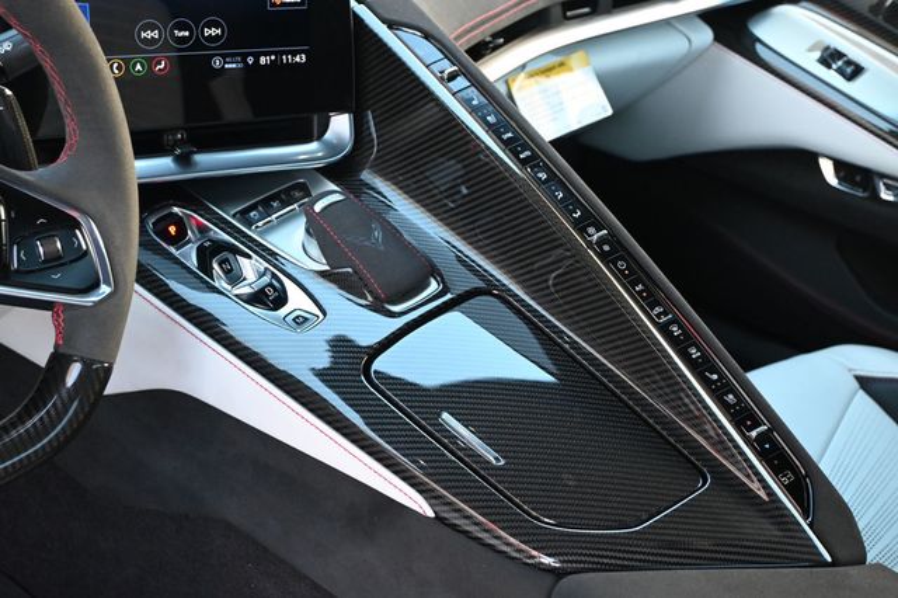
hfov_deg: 36.0
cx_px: 449
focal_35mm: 56
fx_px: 1384
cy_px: 299
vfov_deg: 24.4
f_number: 5.3
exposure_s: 1/125
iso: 2500
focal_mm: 37
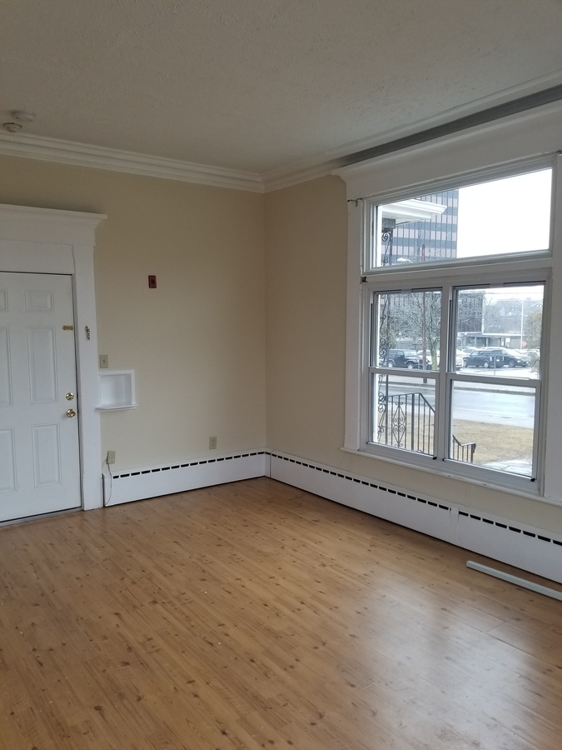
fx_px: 563
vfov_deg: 67.3
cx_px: 281
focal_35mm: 26
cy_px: 375
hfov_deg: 53.1
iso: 80
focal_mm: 4.3
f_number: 1.7
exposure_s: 1/100
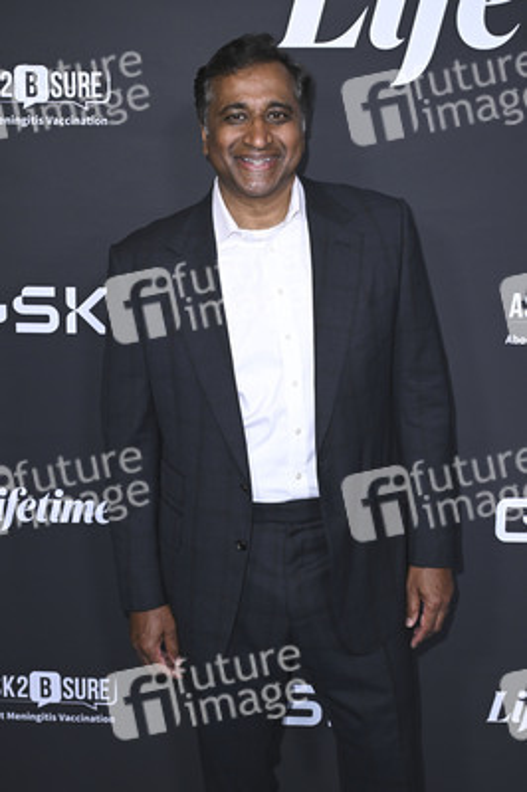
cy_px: 396
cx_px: 264
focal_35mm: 46
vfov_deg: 42.8
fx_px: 1012
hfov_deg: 29.2
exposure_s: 1/200
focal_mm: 46
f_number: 5.6
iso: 1600
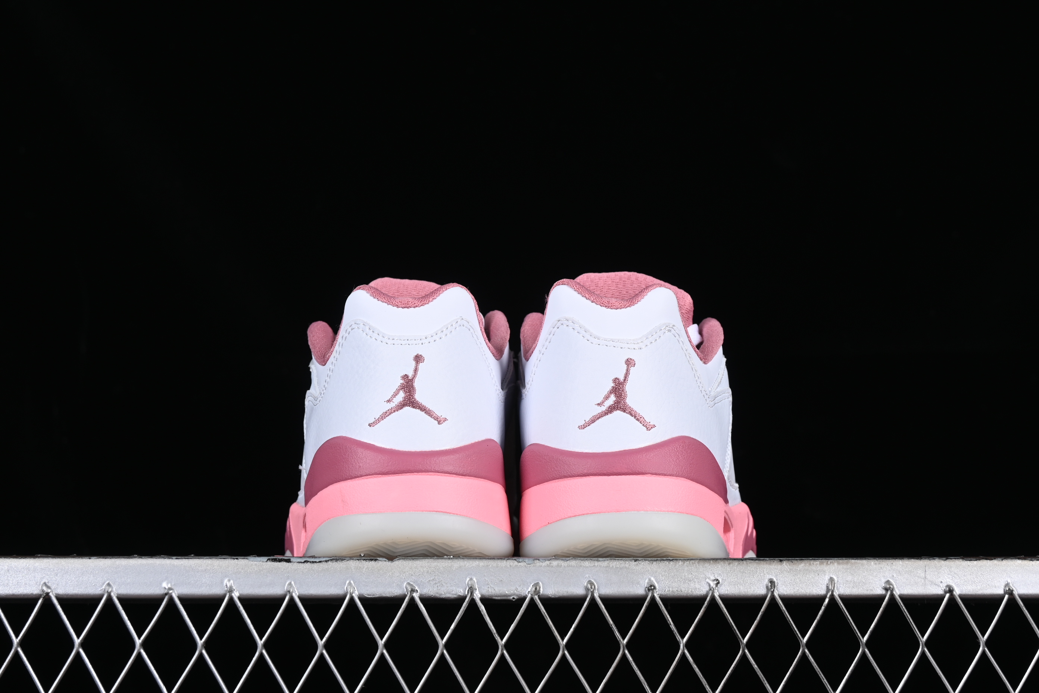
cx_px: 520
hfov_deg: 27.0
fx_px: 2164
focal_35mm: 75
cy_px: 346
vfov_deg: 18.2
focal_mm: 50
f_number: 8
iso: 160
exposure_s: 1/80
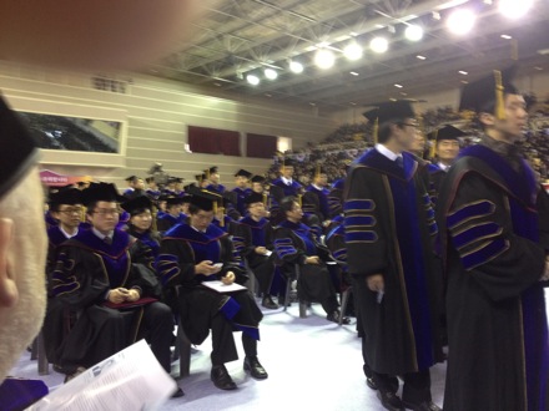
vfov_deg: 40.7
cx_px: 274
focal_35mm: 35
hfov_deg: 52.6
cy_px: 206
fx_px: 555
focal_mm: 4.28
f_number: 2.4
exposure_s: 1/20
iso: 125
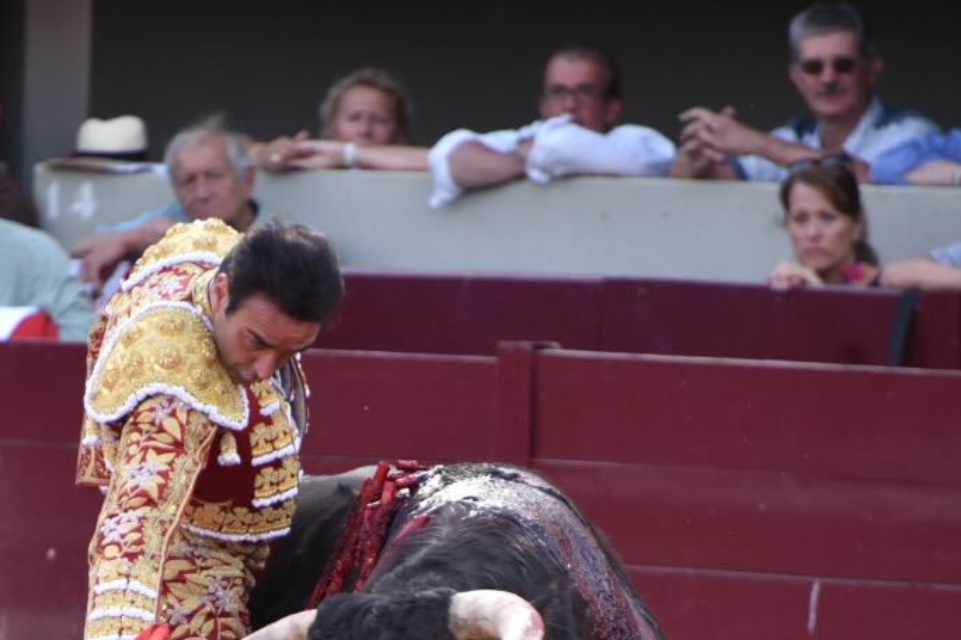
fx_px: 18943
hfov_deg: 2.9
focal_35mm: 710
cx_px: 316
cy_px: 723
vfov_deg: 1.9
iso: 800
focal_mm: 300
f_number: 5.6
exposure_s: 1/500
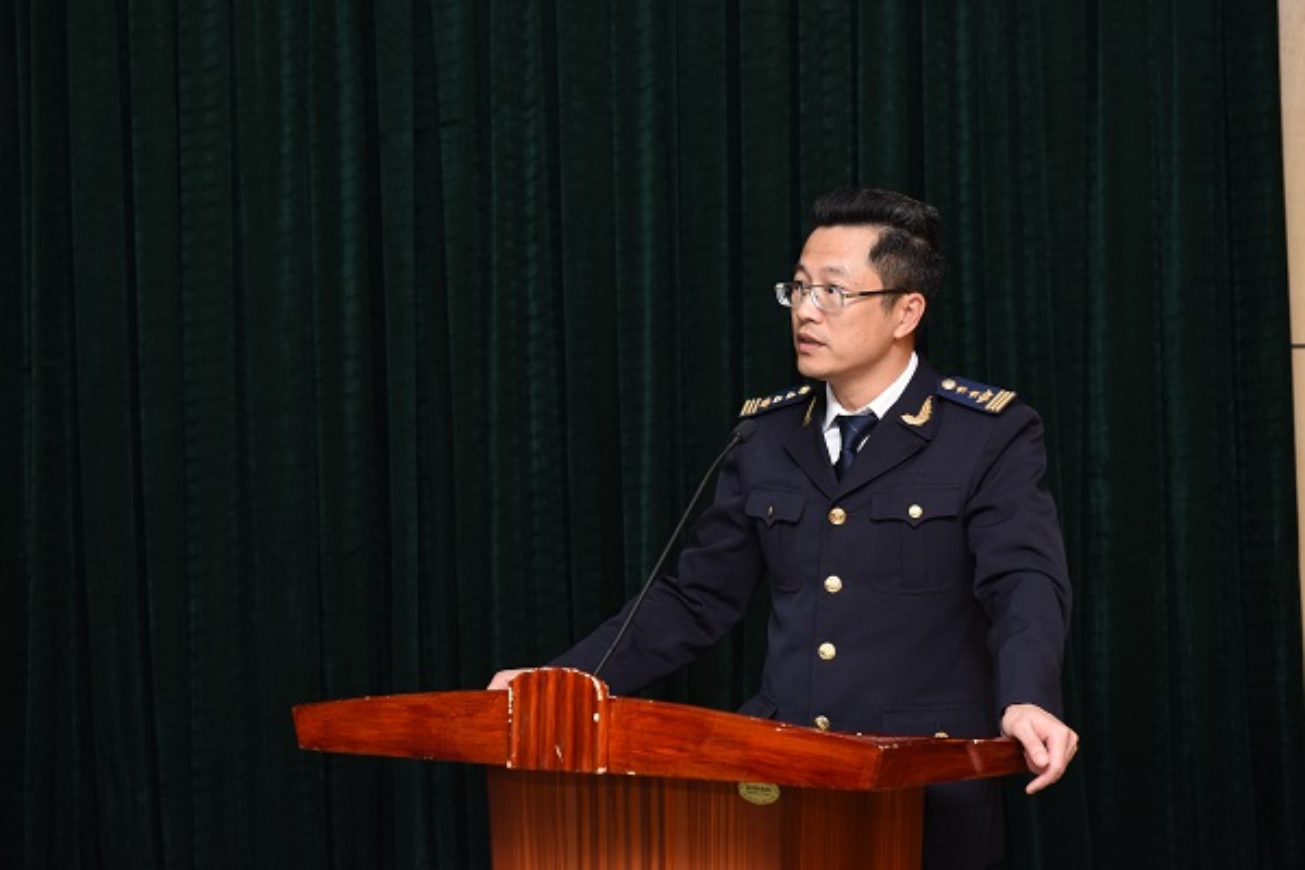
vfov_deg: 19.5
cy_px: 435
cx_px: 652
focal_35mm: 70
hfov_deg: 28.8
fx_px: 2537
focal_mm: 70
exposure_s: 1/50
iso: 500
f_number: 5.6
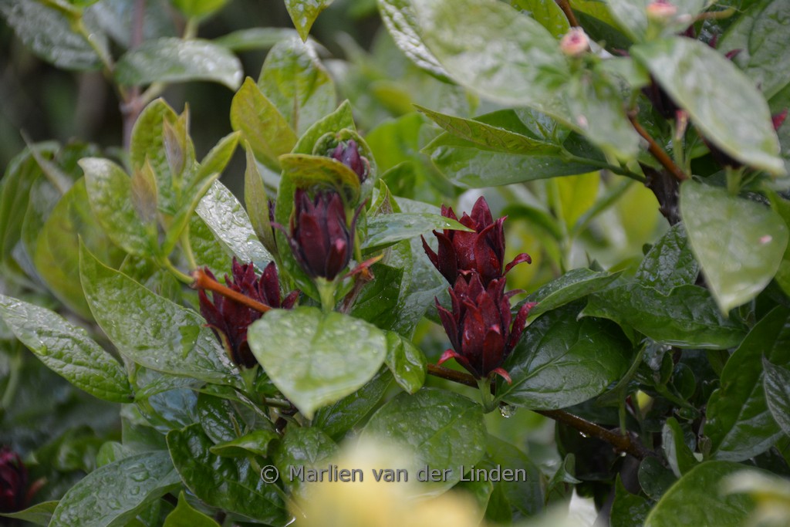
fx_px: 2963
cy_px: 264
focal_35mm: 135
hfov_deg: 15.2
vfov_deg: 10.2
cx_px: 395
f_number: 5.3
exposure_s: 1/250
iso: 800
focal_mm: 90
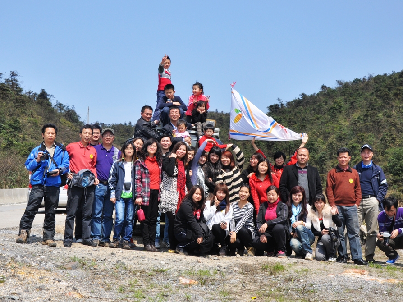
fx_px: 500
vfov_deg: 33.6
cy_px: 150
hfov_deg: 43.8
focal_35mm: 43
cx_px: 214
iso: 400
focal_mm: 26
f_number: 5.6
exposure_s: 1/2000
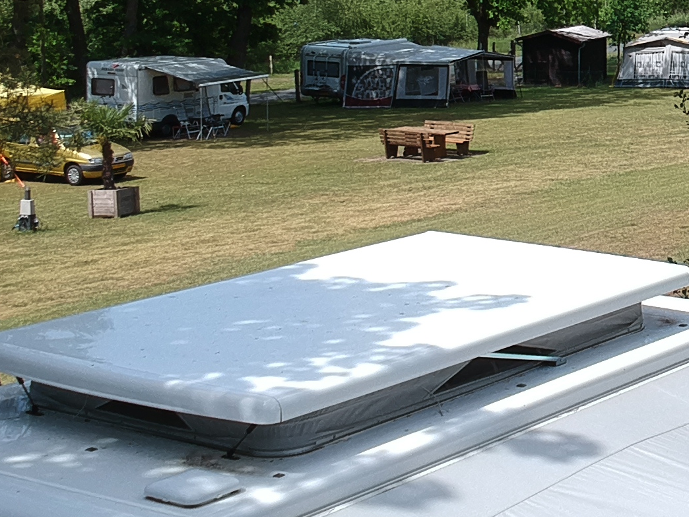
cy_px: 37
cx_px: 837
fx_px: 1891
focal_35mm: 95
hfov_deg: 19.4
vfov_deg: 15.4
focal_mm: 4.49
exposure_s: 1/800
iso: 100
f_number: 2.6
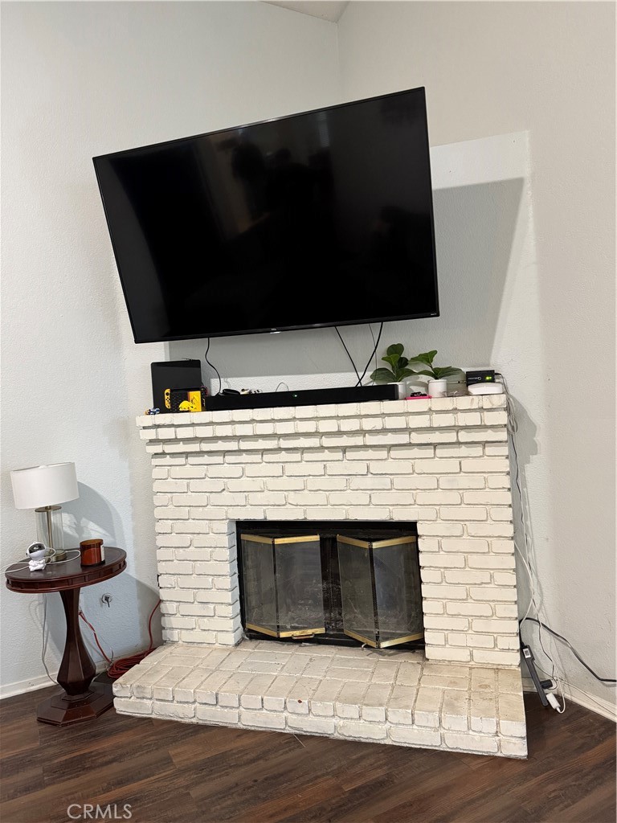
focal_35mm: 24
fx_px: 570
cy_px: 412
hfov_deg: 56.8
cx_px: 308
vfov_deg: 71.6
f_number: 1.78
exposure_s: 1/60
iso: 500
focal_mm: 6.76
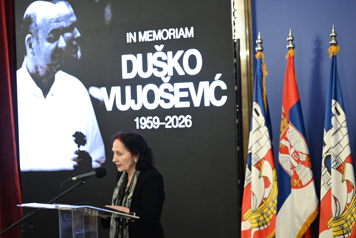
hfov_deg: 15.2
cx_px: 178
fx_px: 1335
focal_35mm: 135
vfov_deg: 10.2
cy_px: 119
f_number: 3.2
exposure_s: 1/160
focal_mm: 135
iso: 6400
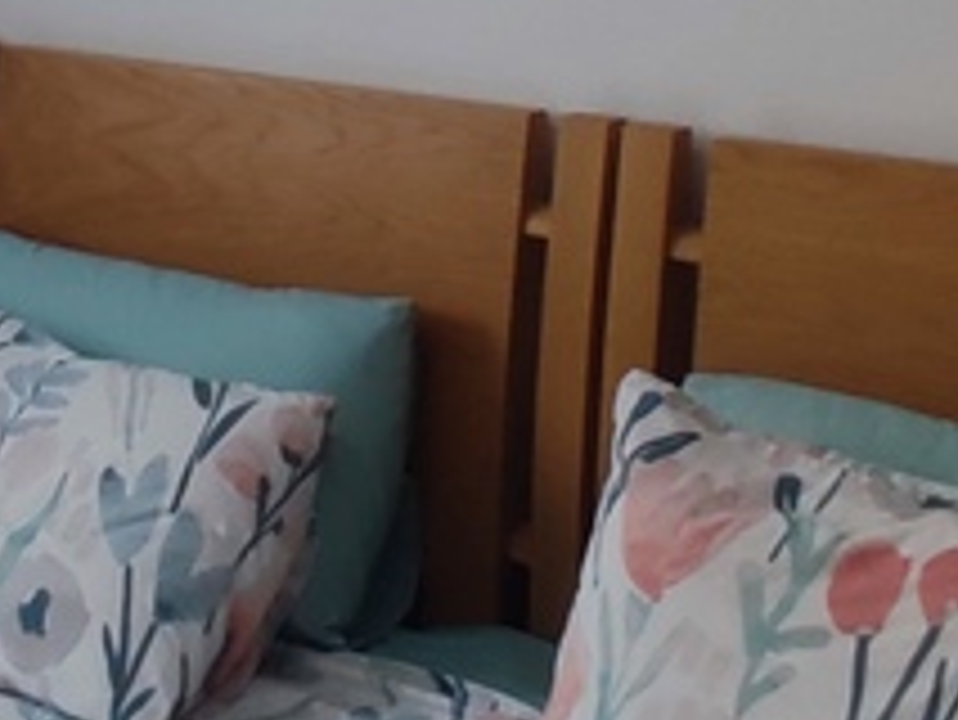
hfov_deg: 20.0
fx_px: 2658
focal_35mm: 96
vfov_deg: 15.0
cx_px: 103
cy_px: -68
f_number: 2.2
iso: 78
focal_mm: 1.65
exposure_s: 1/50
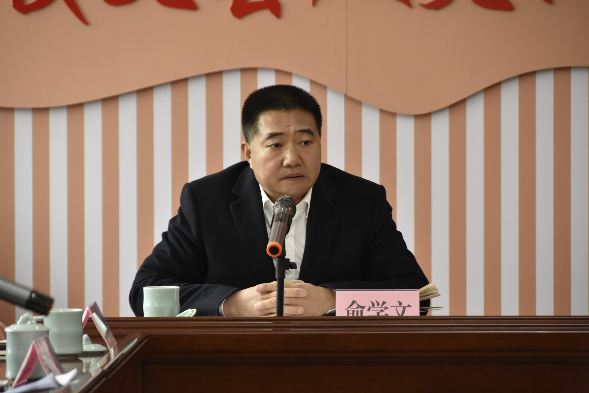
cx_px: 294
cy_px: 196
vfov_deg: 4.6
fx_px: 4907
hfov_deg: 6.9
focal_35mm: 300
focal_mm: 200
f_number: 5.6
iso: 1600
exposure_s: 1/60
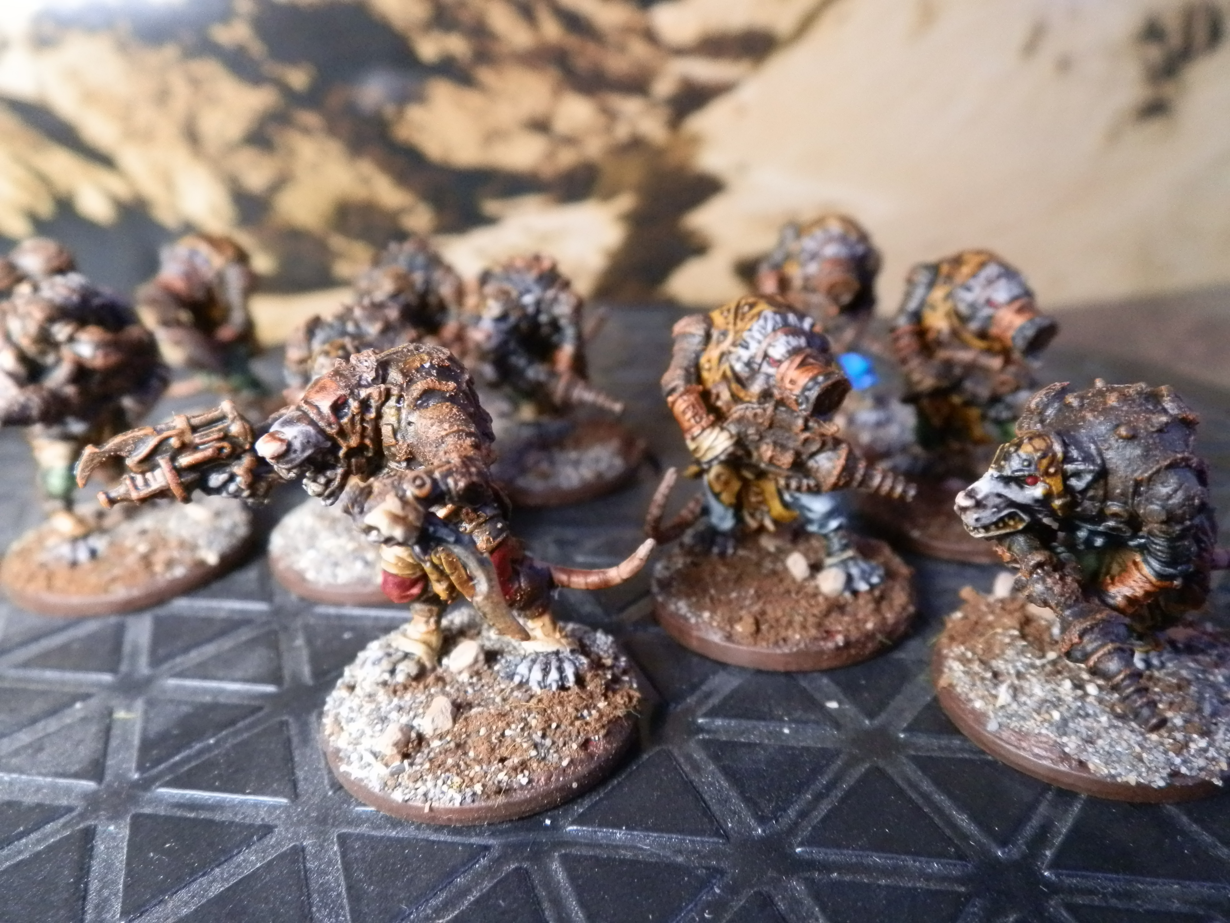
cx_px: 615
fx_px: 995
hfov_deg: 63.4
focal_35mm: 28
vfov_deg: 49.7
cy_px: 462
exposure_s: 1/125
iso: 400
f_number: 3.1
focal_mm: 5
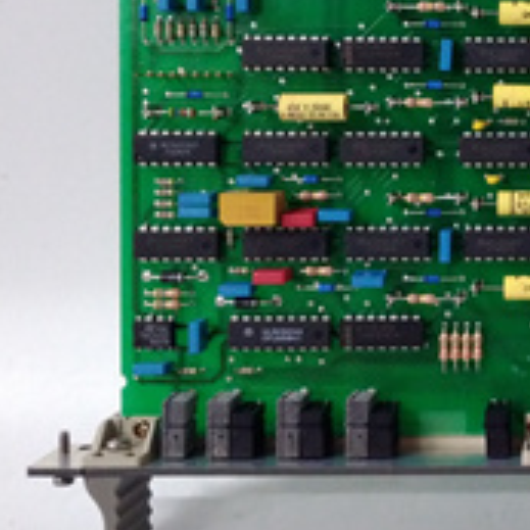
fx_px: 1195
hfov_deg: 23.0
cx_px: 631
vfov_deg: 24.6
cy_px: 109
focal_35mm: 69
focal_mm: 3.79
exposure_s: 1/33
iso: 674
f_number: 2
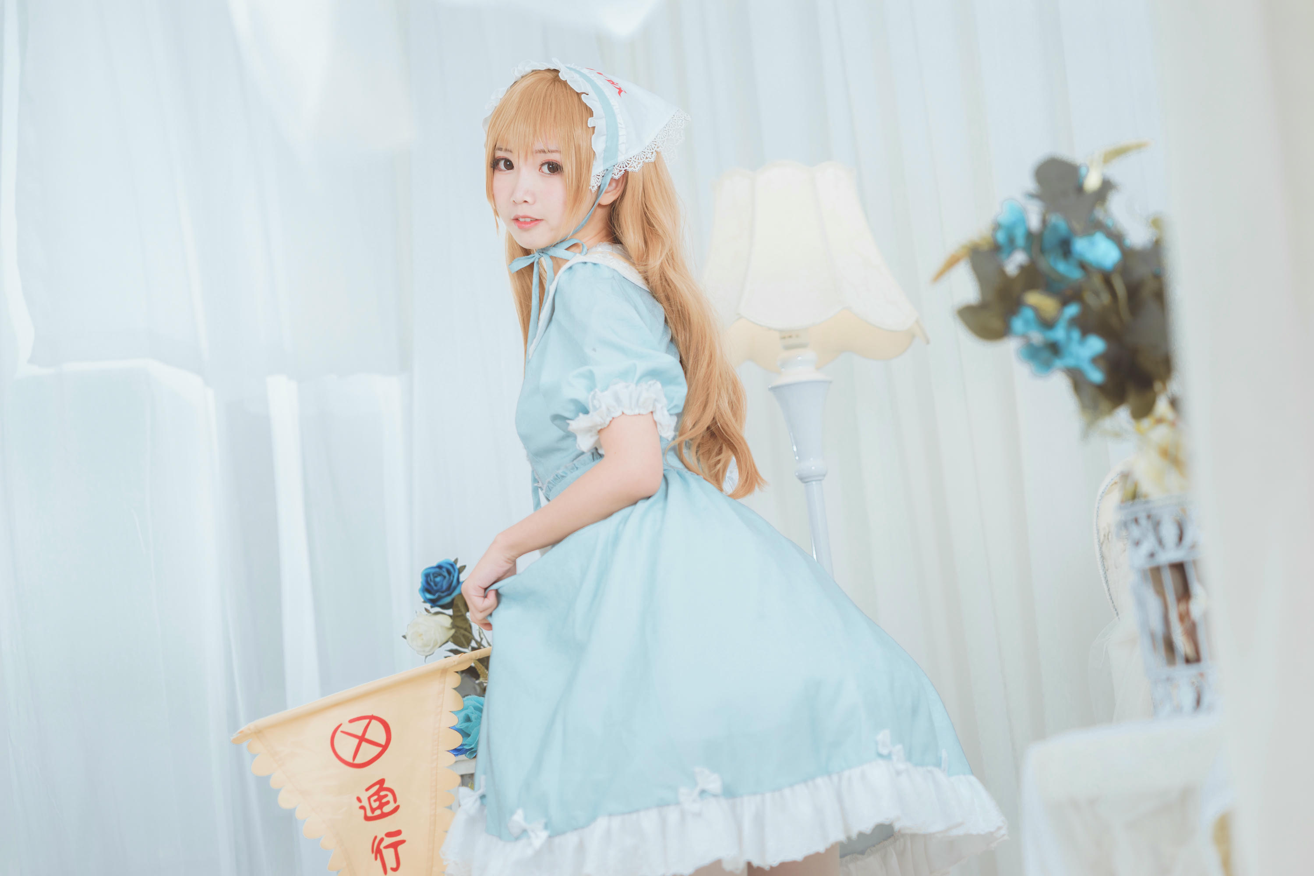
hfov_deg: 23.9
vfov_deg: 16.1
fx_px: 3102
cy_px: 438
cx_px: 657
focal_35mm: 85
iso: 160
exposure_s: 1/80
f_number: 2.8
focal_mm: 85
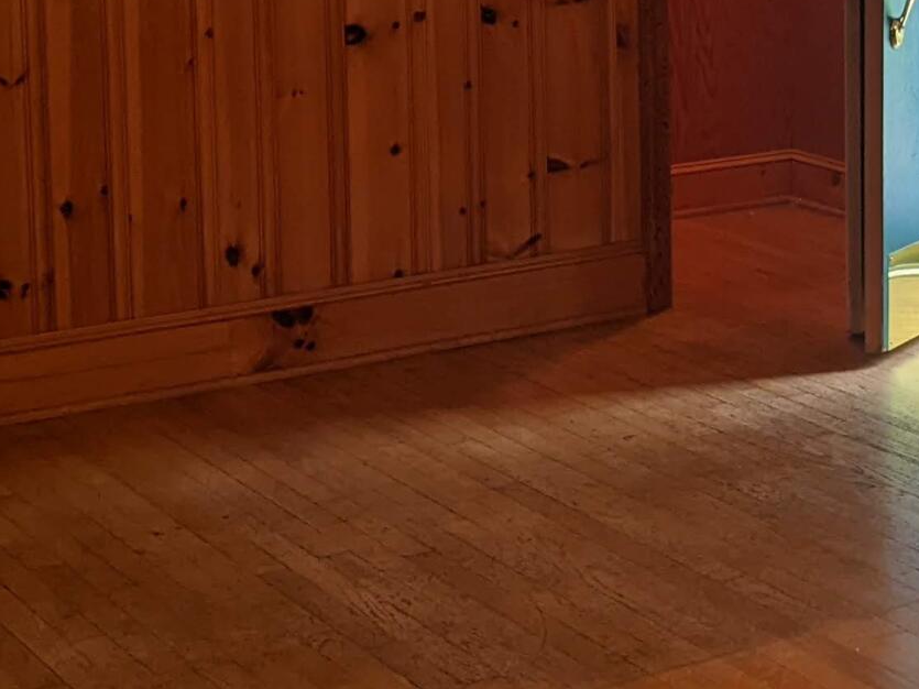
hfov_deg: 19.9
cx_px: 788
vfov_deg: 15.0
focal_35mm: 97
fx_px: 2575
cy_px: 9
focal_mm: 4.44
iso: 64
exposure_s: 1/120
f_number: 1.8
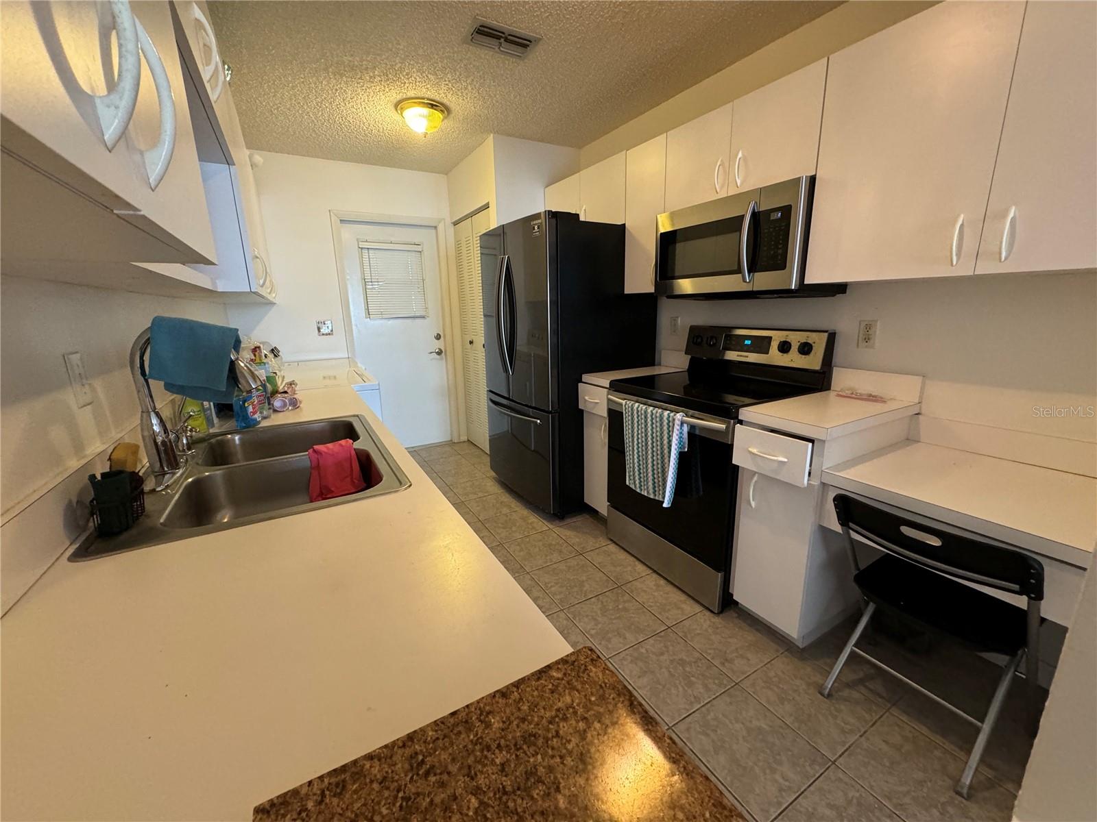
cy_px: 411
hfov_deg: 102.1
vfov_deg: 85.7
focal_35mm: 14
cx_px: 548
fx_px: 444
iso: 400
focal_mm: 2.22
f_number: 2.2
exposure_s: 1/60
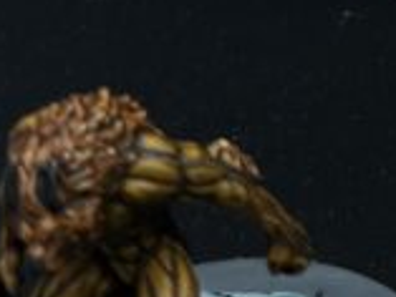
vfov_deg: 4.6
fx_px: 3583
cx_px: 1034
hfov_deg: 6.0
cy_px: -599
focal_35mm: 313
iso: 100
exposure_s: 1/172
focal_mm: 6.86
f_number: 1.78
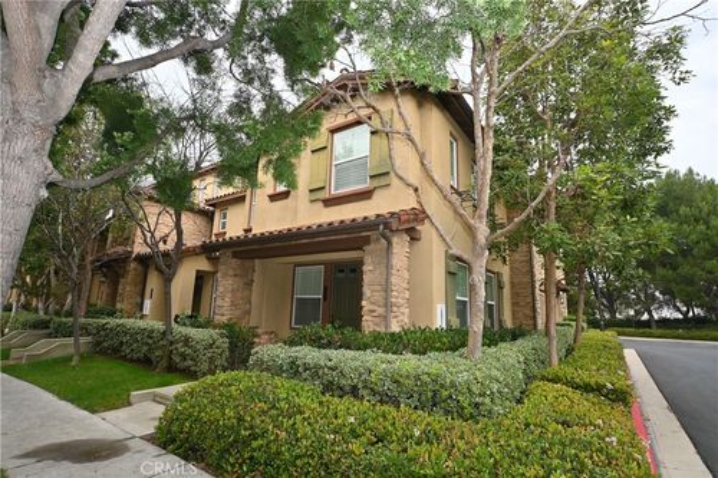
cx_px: 359
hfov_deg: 90.0
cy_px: 239
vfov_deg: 67.3
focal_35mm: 18
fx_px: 359
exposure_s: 1/125
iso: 180
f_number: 5.6
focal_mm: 12
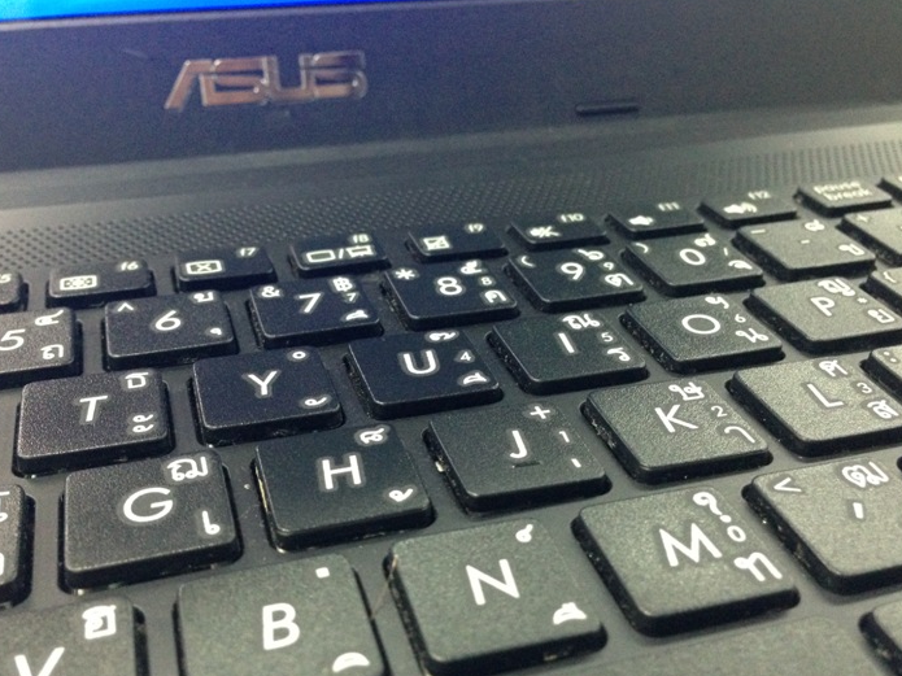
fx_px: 990
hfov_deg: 48.9
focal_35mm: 38
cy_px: 357
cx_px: 418
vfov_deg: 37.7
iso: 400
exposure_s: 1/20
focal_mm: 4.12
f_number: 2.4
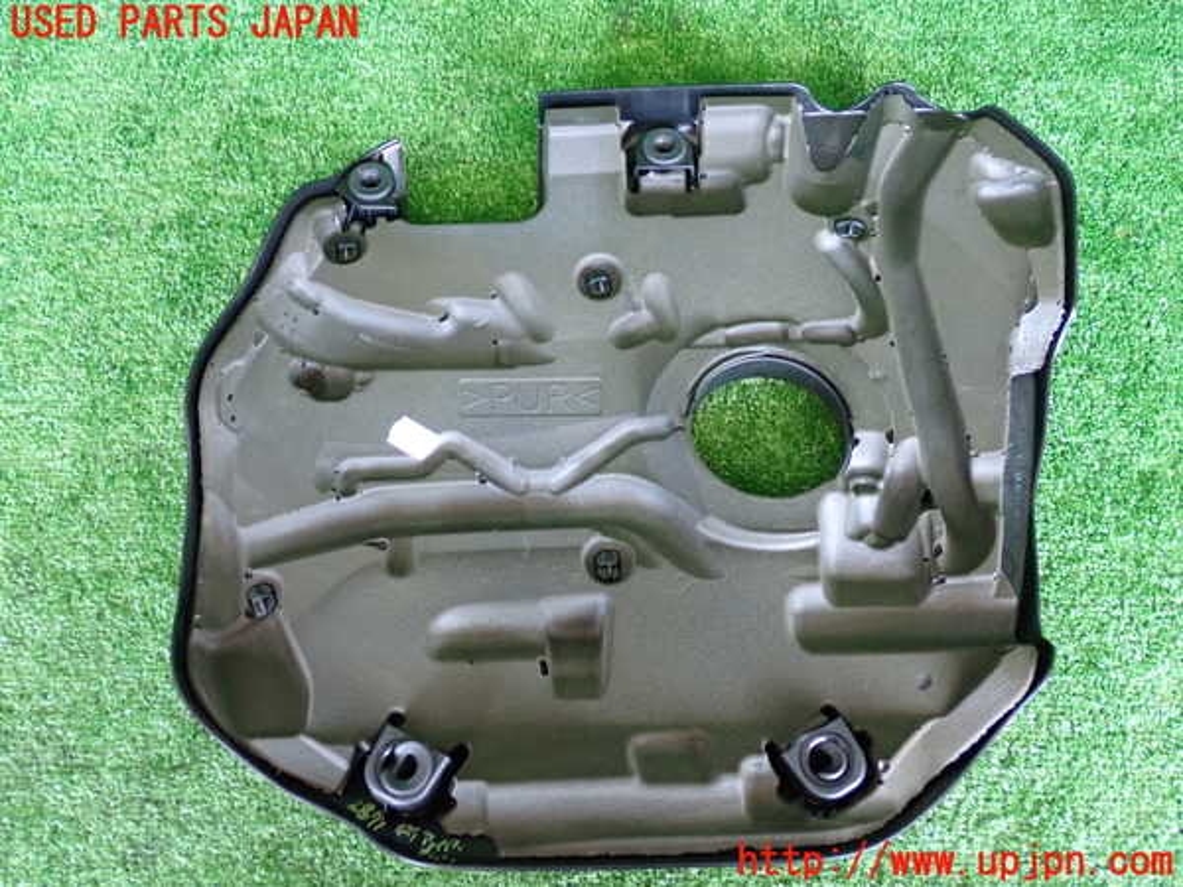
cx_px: 592
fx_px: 1299
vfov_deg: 37.7
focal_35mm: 38
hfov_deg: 49.0
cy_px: 444
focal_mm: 6.83
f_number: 2.7
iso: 800
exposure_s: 1/30
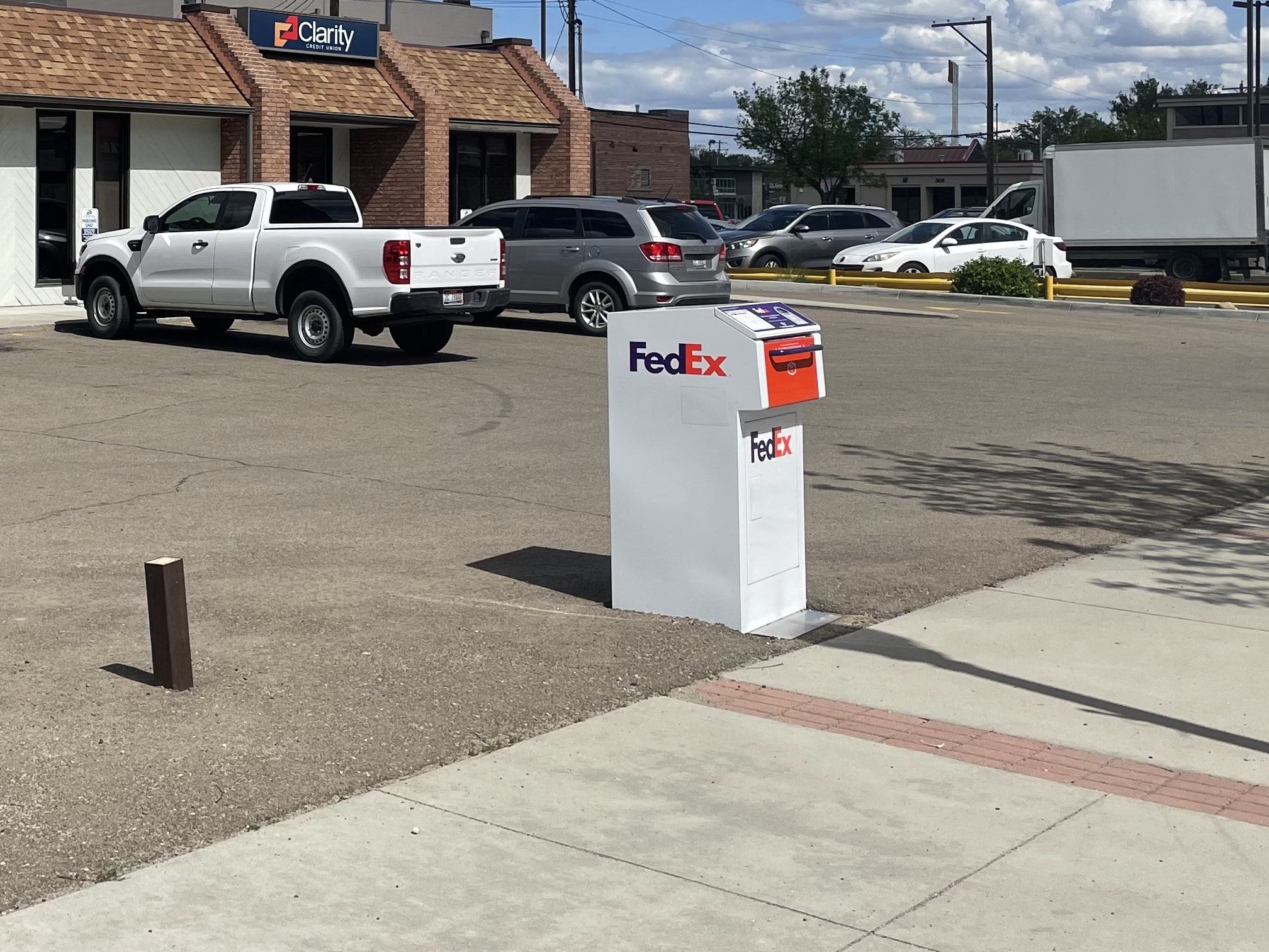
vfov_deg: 27.5
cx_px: 199
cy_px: 201
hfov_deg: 35.3
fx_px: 1906
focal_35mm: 52
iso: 32
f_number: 1.6
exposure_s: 1/6494
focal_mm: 4.2
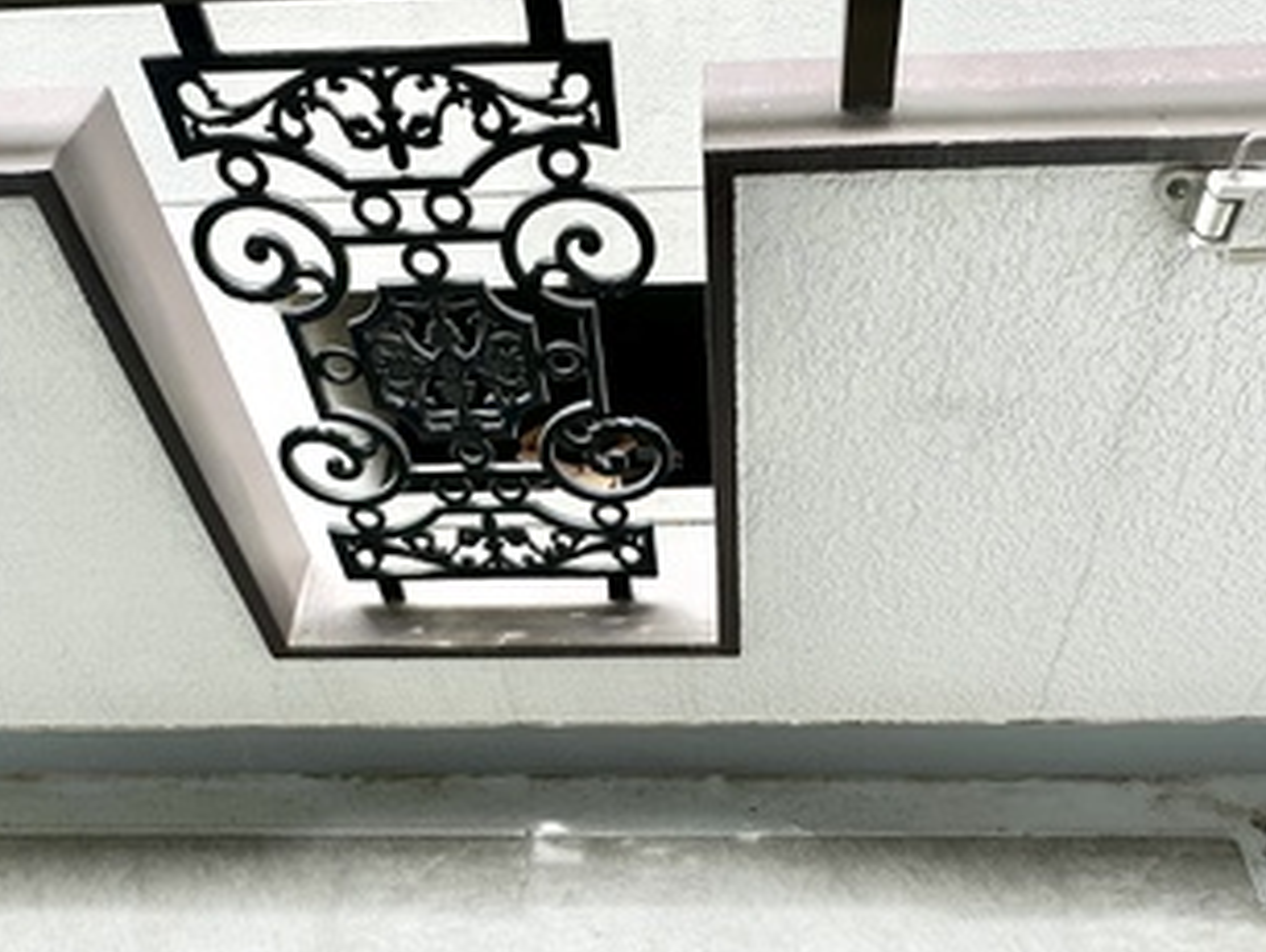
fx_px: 1171
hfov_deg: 56.7
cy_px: 486
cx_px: 674
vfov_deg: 44.2
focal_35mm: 32
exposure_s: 1/132
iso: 40
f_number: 2.2
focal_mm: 2.22
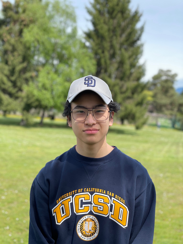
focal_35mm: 52
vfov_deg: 36.8
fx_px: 367
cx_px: 92
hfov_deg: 28.0
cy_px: 122
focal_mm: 6
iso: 25
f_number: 2
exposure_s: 1/500
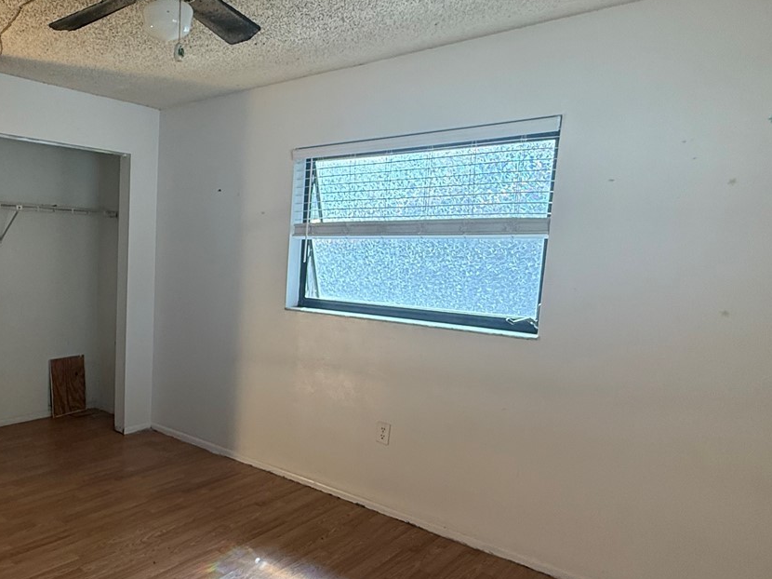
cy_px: 316
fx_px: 602
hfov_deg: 59.3
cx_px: 137
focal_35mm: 27
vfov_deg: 51.3
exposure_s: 1/120
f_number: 2.2
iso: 200
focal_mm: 2.22
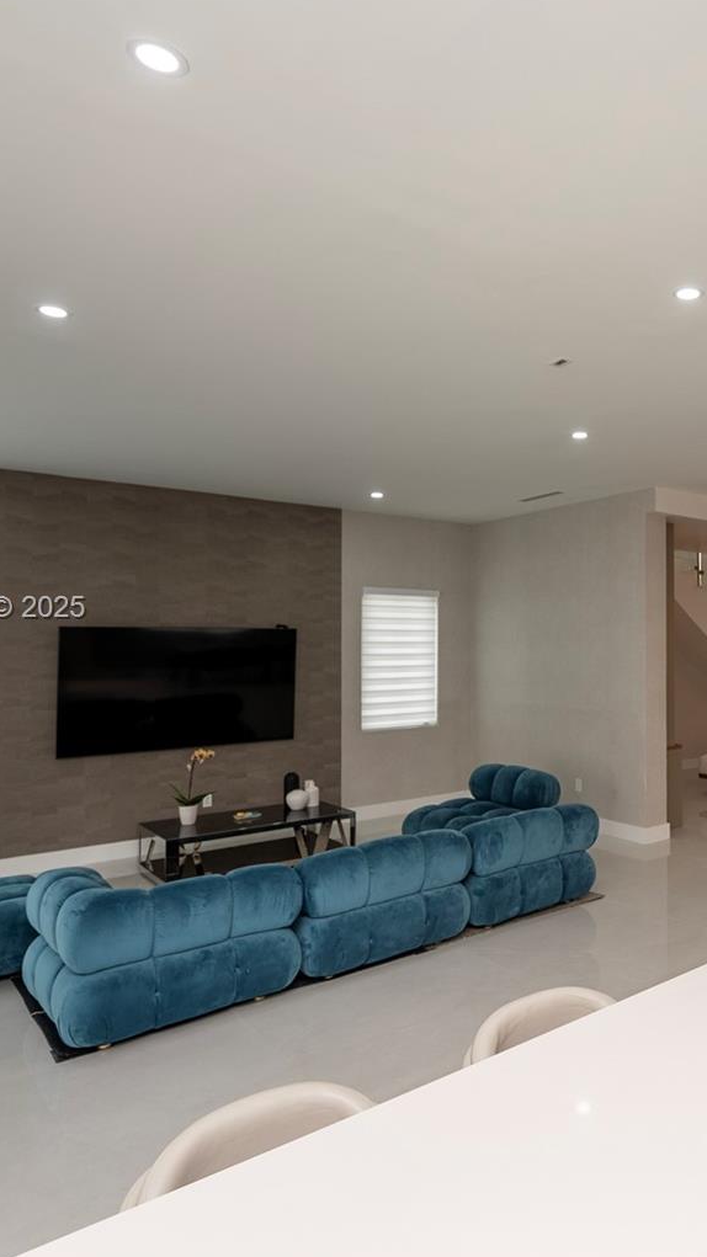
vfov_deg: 78.7
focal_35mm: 23
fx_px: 767
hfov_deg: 43.3
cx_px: 687
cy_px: 609
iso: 200
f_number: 4.5
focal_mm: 14
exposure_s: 1/100
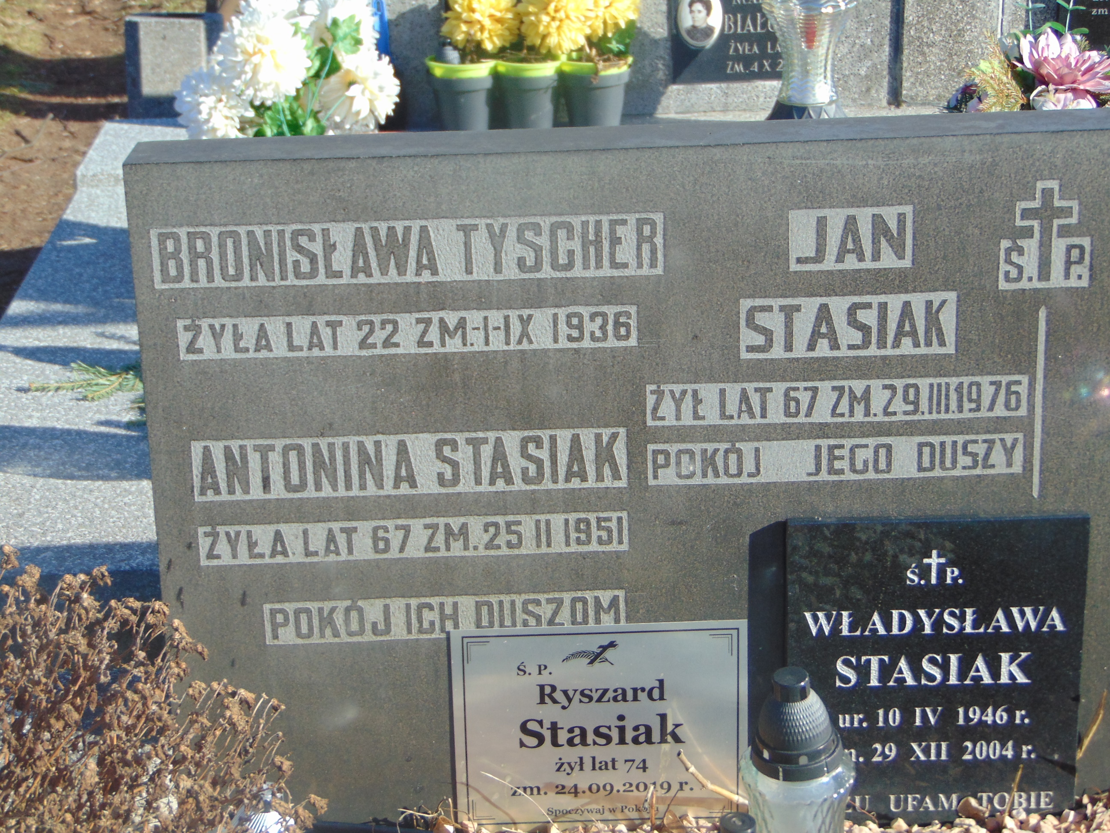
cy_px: 416
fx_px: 2277
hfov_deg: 27.4
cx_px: 555
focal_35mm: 71
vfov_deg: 20.7
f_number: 3.7
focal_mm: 12.8
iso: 80
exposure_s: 1/320
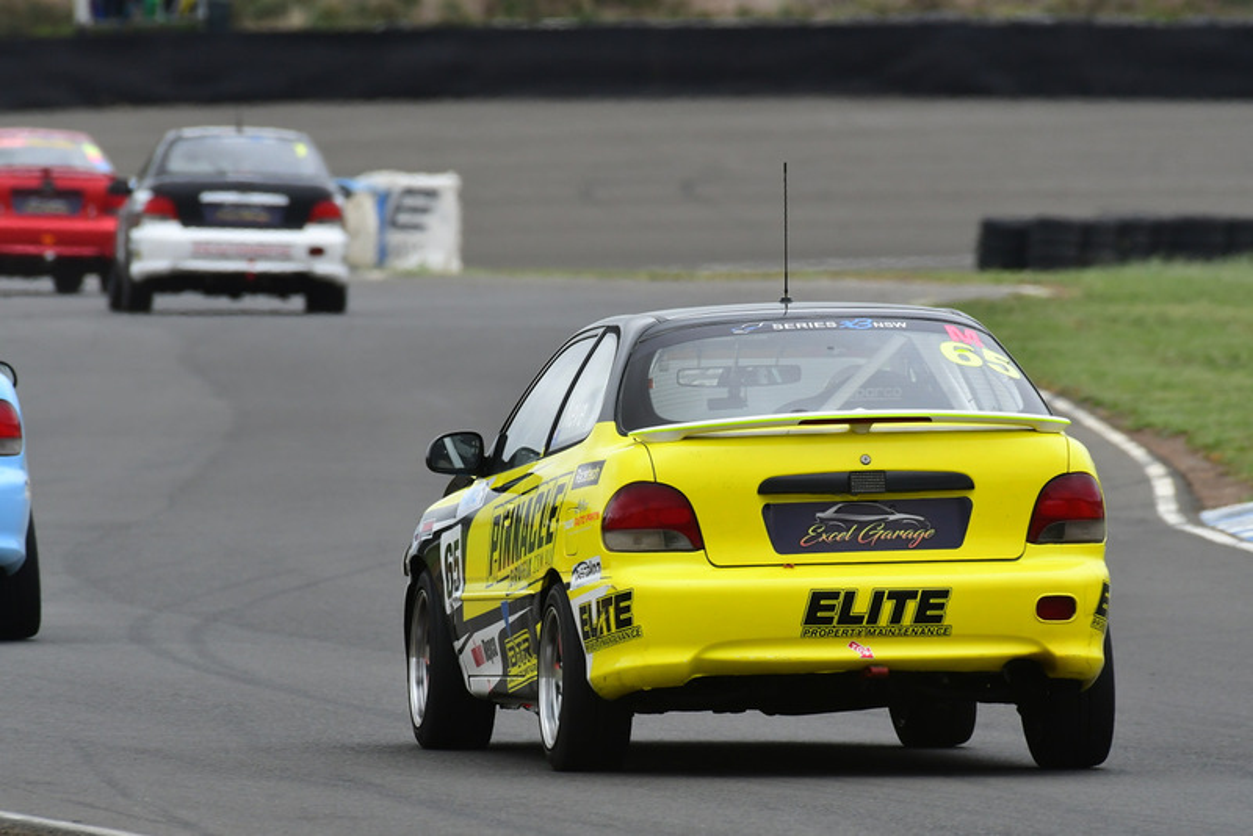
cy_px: 418
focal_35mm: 750
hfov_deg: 2.7
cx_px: 626
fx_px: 26112
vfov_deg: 1.8
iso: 640
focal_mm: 500
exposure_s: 1/640
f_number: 10
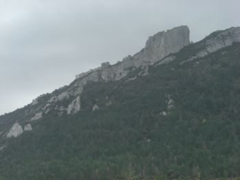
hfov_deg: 17.3
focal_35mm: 114
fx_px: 791
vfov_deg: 13.0
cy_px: 90
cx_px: 120
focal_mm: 23.7
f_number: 5.1
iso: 100
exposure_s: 1/160
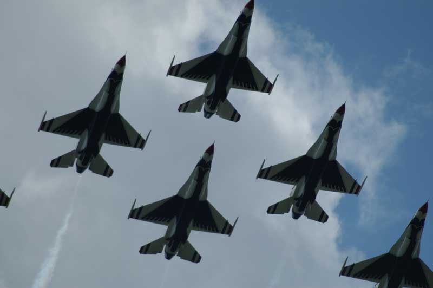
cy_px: 144
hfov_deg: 4.6
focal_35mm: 450
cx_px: 216
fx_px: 5408
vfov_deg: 3.0
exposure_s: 1/2000
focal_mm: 300
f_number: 5.6
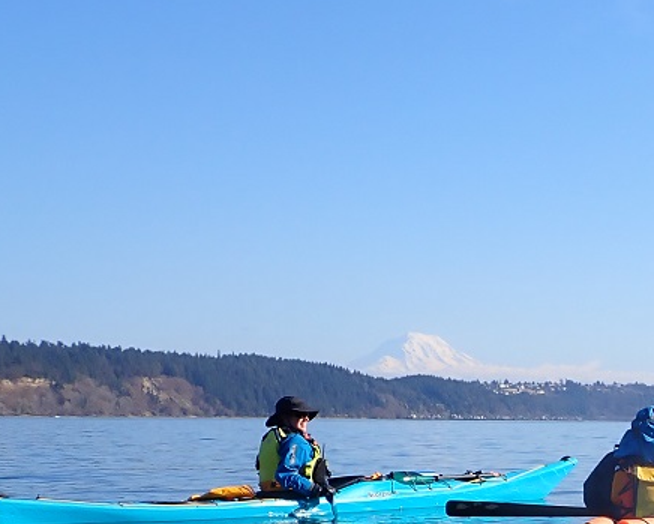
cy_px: 470
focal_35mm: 86
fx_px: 1665
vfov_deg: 17.6
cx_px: 884
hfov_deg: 20.1
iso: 100
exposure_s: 1/800
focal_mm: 5.79
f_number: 3.2
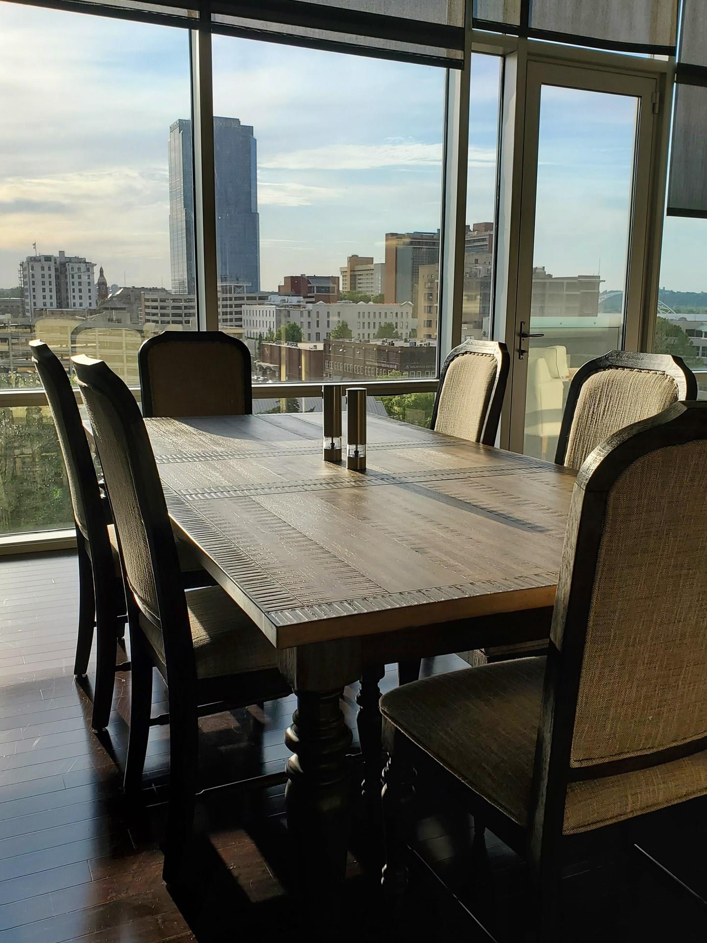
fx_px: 844
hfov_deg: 45.4
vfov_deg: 58.3
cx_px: 368
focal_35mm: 31
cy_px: 493
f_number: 2.4
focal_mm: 4.3
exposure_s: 1/861
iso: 50
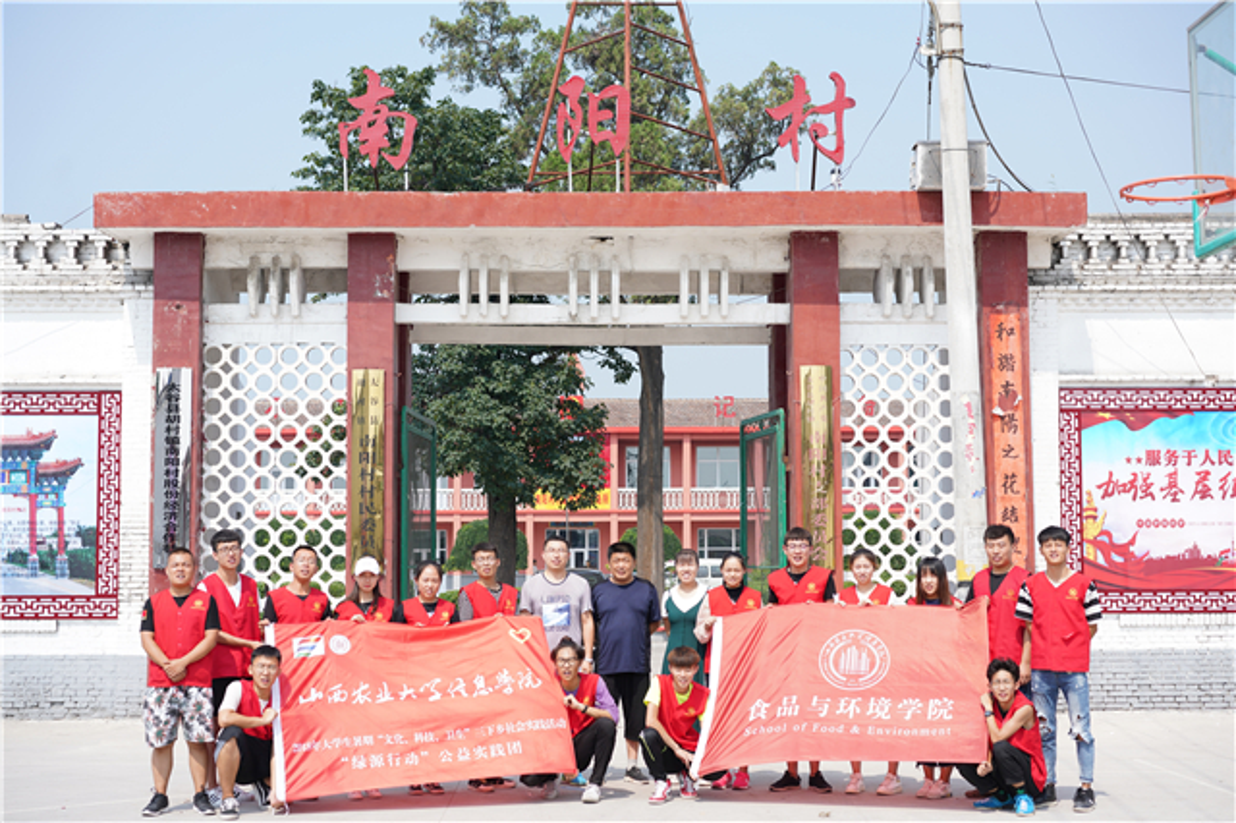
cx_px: 618
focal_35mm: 55
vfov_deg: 24.6
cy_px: 412
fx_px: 1887
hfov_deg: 36.3
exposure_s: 1/400
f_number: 5
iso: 100
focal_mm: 55
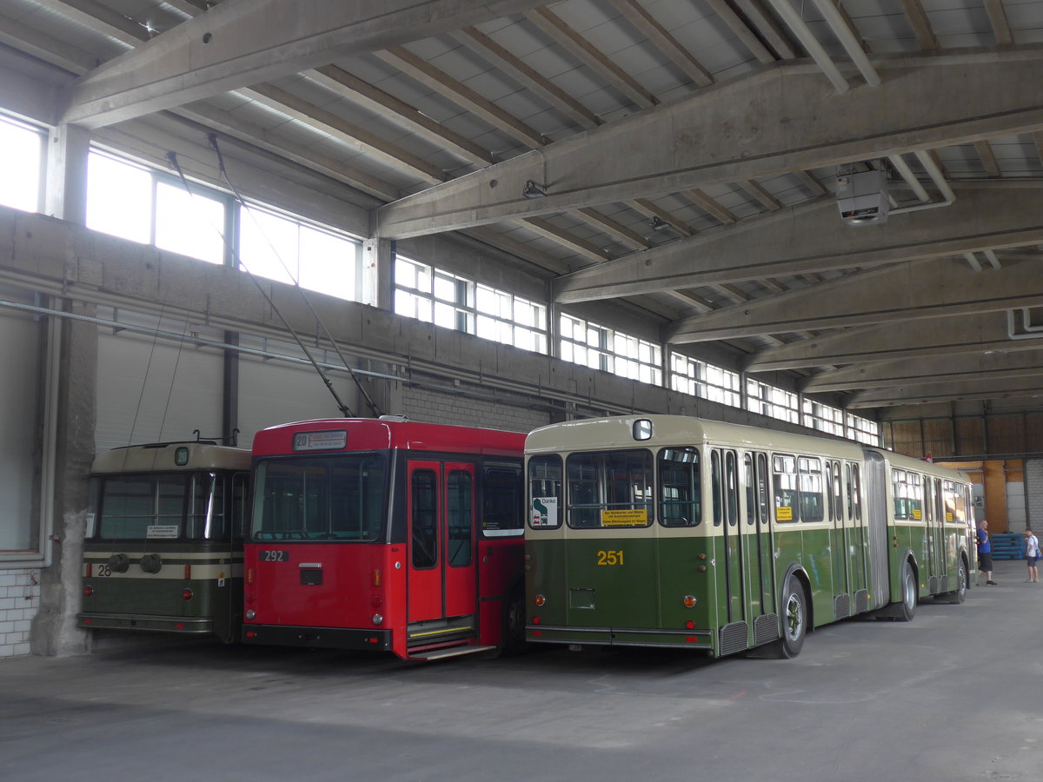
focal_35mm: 39
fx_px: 1175
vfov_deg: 36.8
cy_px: 391
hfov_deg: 47.9
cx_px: 522
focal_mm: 8
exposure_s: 1/60
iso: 100
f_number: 2.5
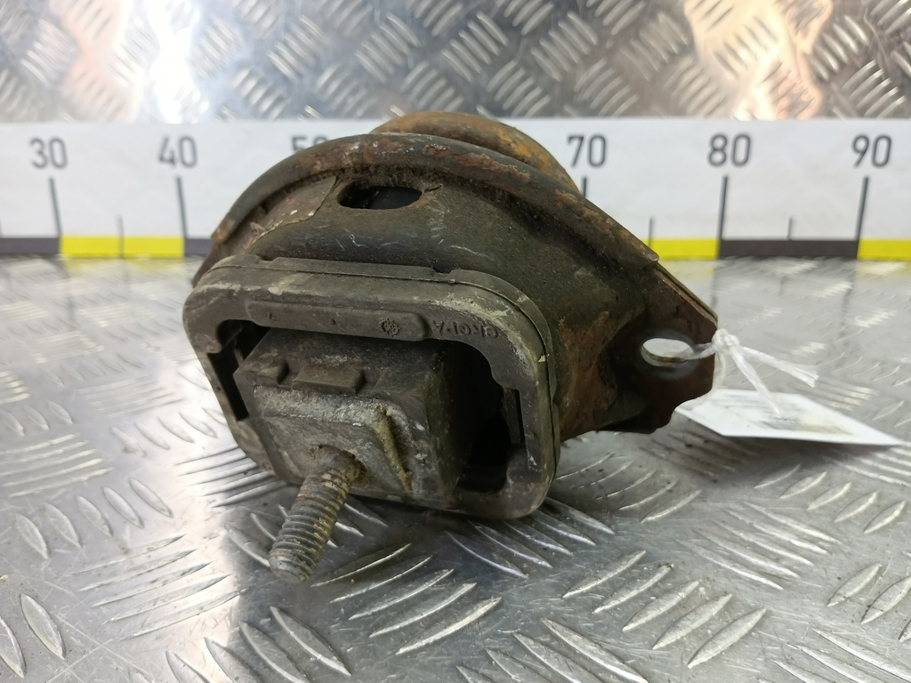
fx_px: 605
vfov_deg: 58.9
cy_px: 342
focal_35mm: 23
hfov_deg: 73.9
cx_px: 456
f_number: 1.6
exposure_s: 1/50
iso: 203
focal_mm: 4.11
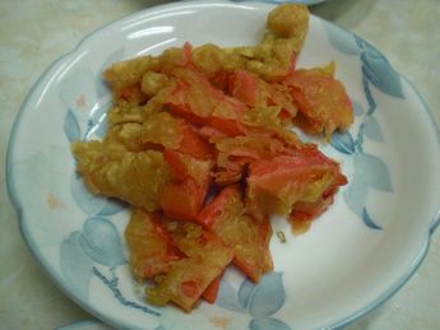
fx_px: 483
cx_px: 220
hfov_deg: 49.0
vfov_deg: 37.7
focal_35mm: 38
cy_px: 165
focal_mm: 6.3
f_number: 3.1
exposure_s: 1/100
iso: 400
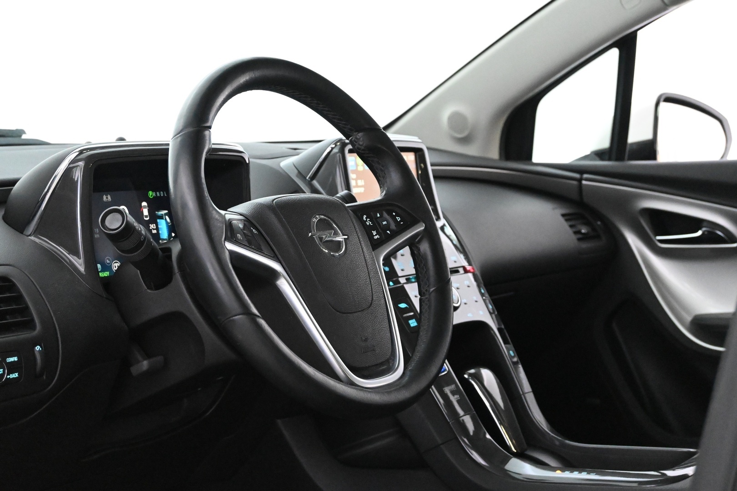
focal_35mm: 60
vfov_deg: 22.6
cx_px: 368
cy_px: 246
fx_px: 1228
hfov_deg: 33.4
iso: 10000
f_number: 5.6
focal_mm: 40
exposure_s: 1/60
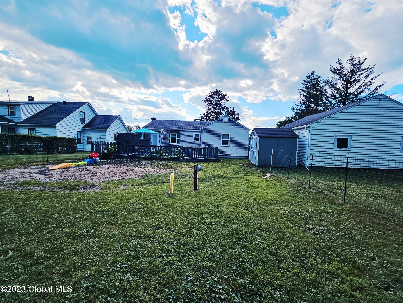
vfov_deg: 89.9
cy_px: 152
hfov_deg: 106.2
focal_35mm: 13
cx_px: 202
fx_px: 151
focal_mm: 2.2
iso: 50
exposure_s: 1/2000
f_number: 2.2
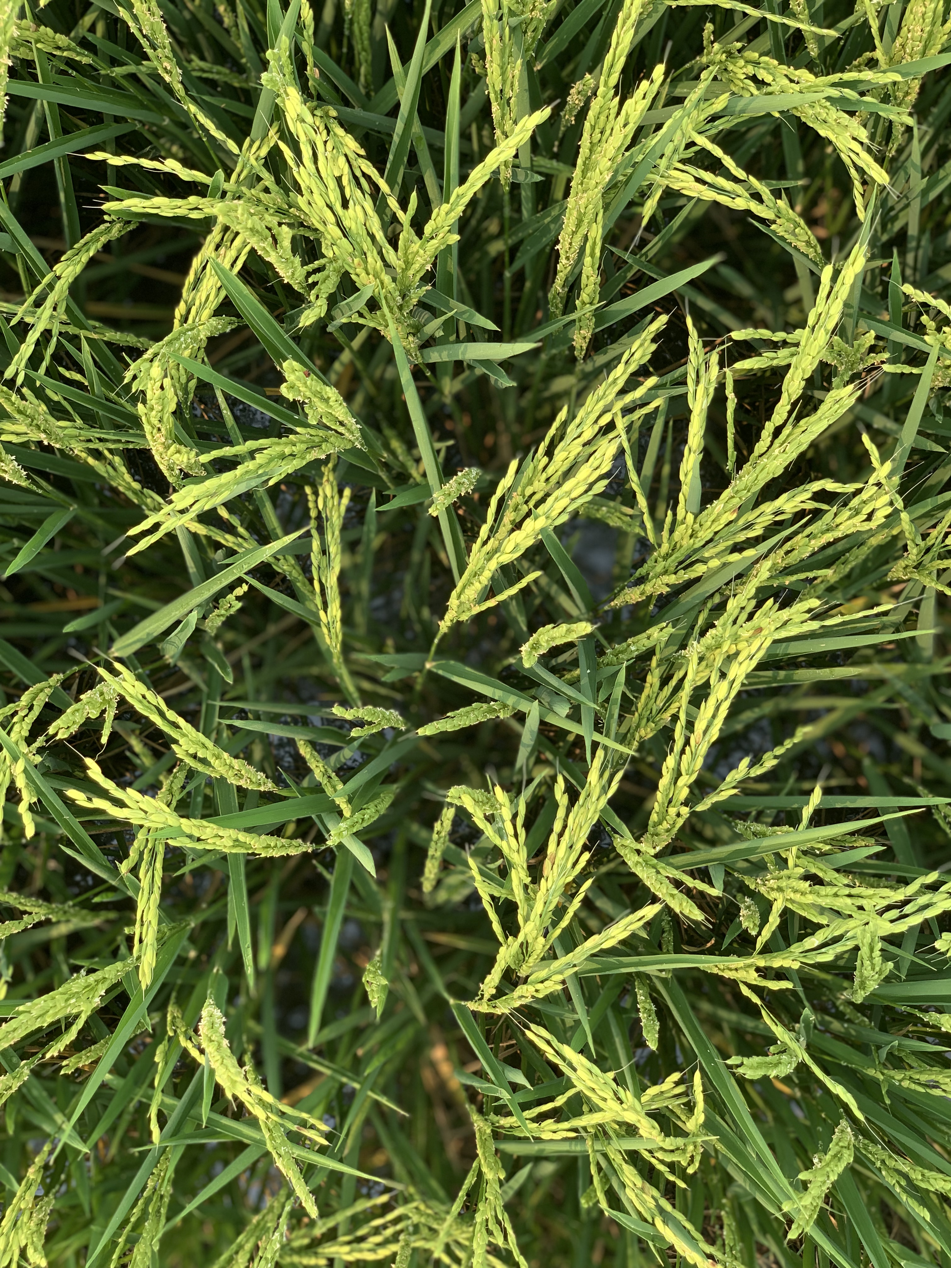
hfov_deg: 28.0
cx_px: 476
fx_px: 1905
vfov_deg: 36.8
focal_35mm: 52
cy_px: 634
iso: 16
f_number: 2.4
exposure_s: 1/217
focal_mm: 6
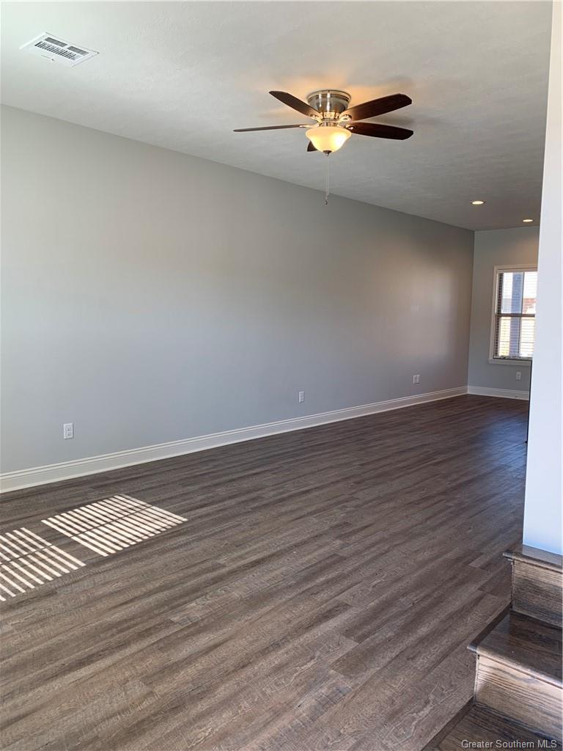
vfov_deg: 67.3
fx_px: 564
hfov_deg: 53.1
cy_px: 376
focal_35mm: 26
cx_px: 282
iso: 40
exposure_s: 1/121
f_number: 1.8
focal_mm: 4.25
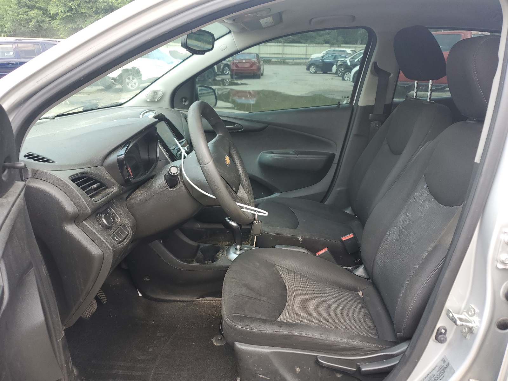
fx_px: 382
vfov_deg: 53.1
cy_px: 190
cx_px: 254
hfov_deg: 67.3
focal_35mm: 26
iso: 50
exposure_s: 1/208
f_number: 1.5
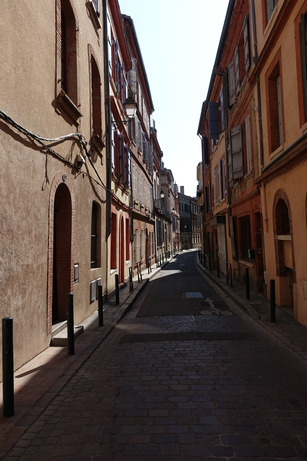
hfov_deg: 51.3
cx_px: 152
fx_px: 320
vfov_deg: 71.5
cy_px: 223
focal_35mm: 25
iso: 125
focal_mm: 8.8
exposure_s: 1/800
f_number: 4
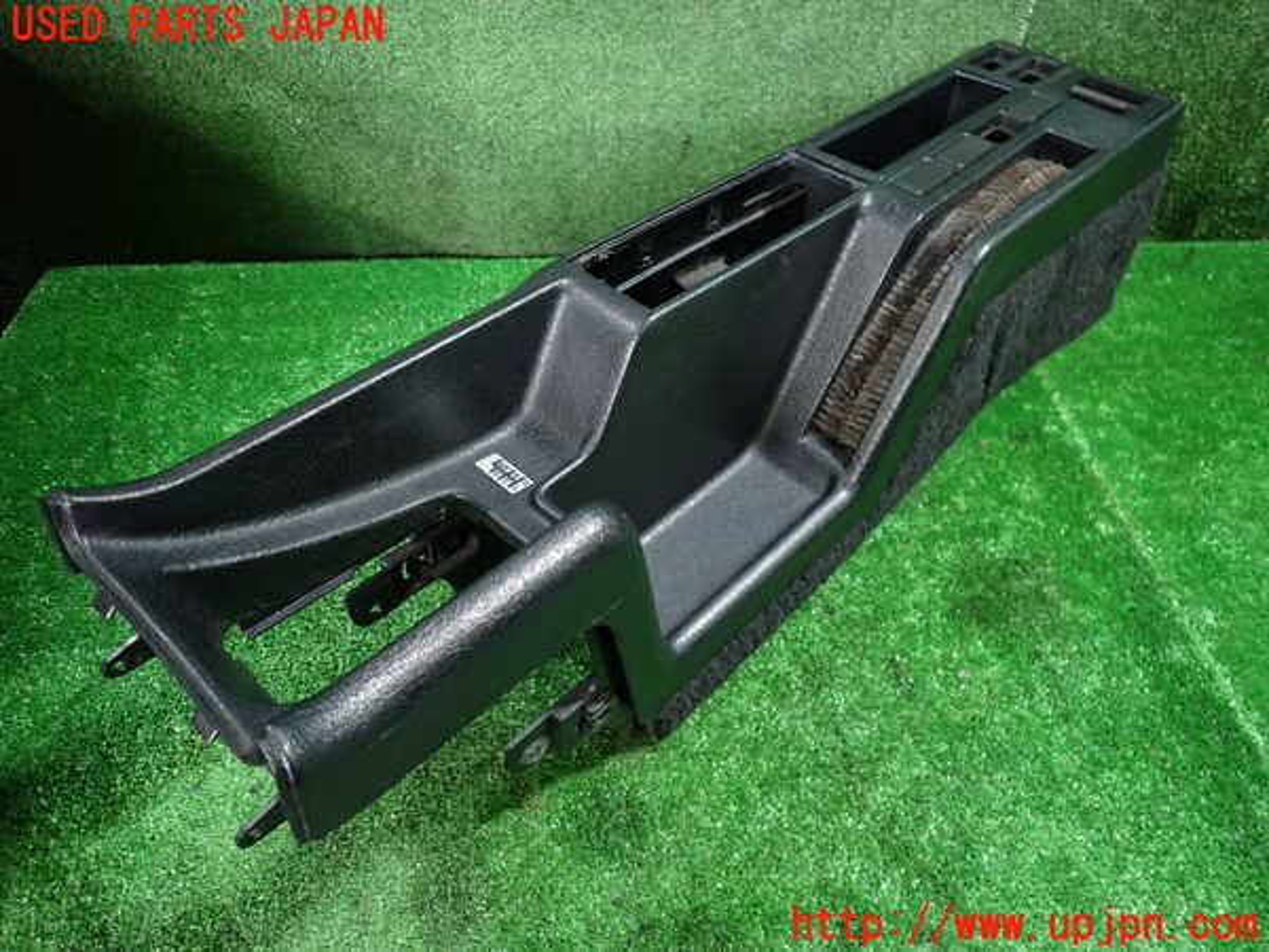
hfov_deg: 69.4
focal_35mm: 25
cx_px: 634
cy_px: 476
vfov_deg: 54.9
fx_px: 916
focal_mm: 4.5
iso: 320
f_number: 2
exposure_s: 1/30
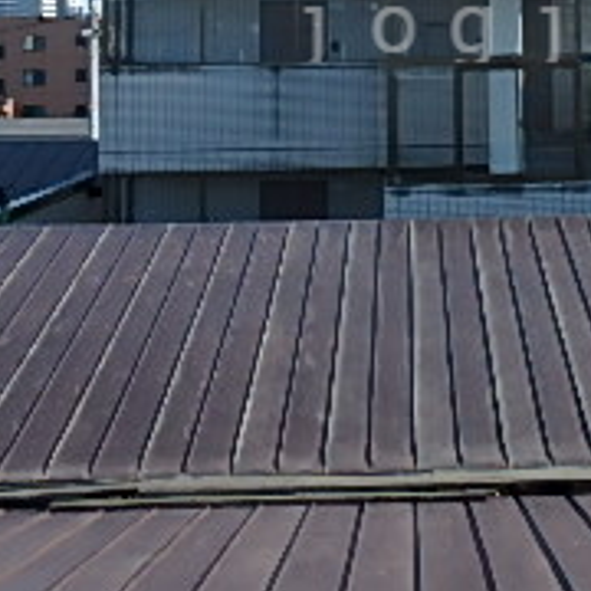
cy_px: 23
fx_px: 1275
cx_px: 522
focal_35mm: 66
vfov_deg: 25.0
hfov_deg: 25.4
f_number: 3.5
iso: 125
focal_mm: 3.7
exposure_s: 1/800
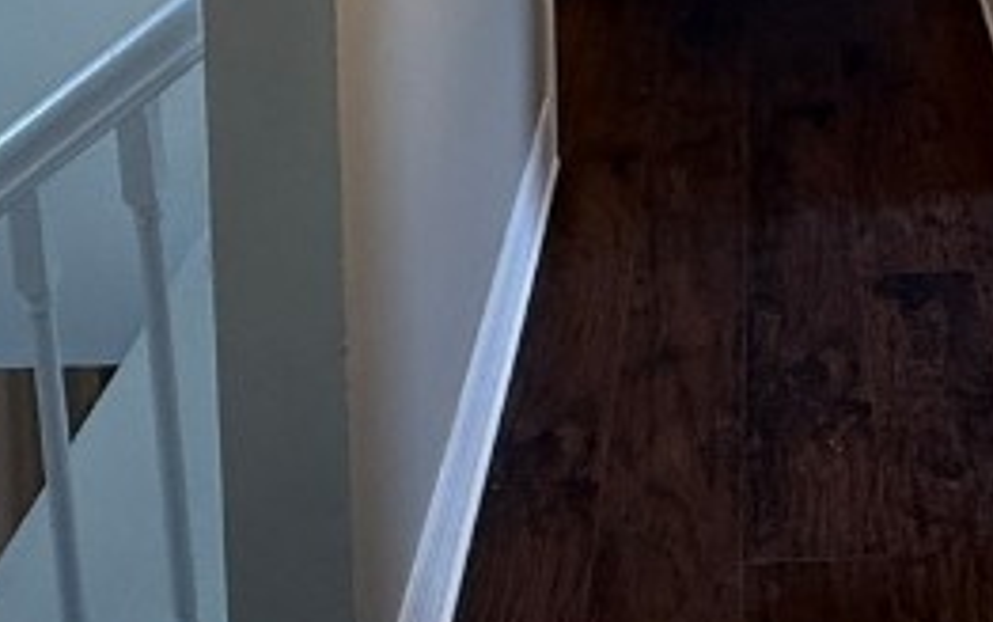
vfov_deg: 17.6
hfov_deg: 33.6
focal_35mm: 58
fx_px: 1570
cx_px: 853
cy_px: -535
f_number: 2.2
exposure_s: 1/120
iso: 250
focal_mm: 2.22
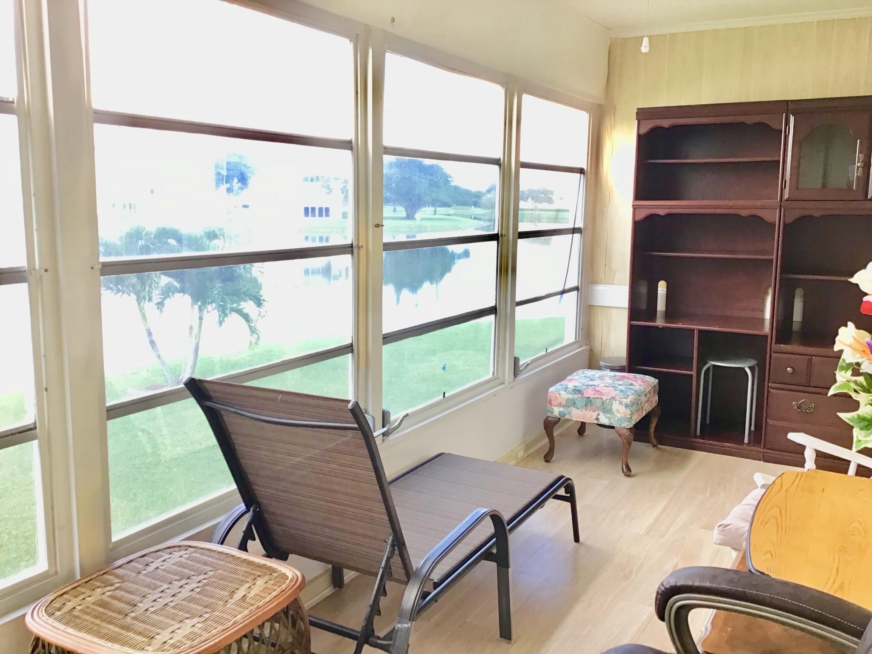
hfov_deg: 58.4
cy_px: 327
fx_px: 781
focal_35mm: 31
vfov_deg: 45.4
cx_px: 436
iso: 64
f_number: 2.4
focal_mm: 3.3
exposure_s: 1/30
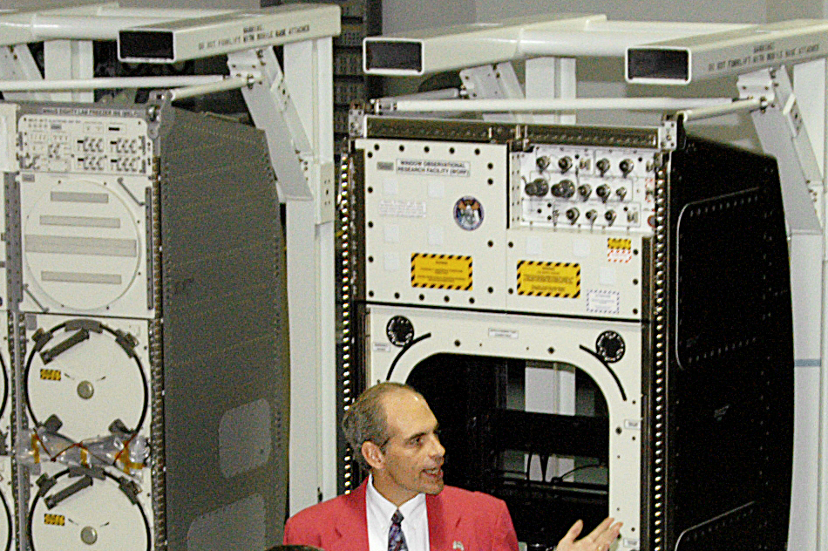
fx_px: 3493
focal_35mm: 152
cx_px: 377
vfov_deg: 8.9
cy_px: 602
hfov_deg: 13.5
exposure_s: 1/60
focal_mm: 32
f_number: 6.7
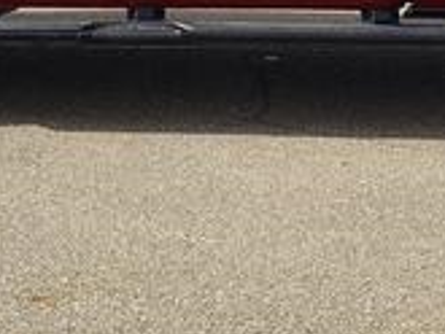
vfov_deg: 13.7
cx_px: 227
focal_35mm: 101
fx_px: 1299
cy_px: -178
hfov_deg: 19.4
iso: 50
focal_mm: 4.3
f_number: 2.4
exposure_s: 1/976
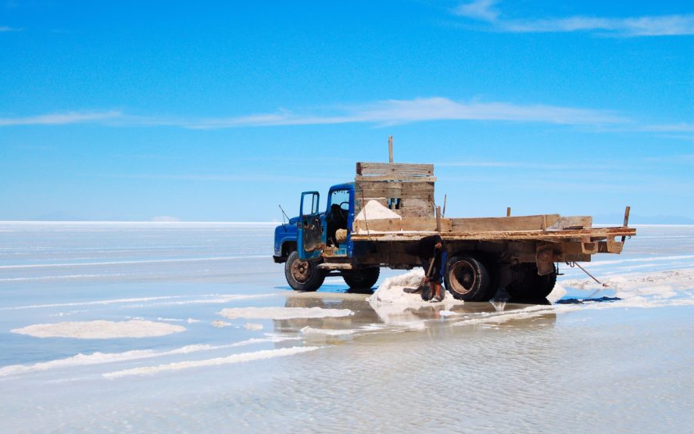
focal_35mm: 65
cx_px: 345
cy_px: 218
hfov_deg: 31.5
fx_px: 1229
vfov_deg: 20.0
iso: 200
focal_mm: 42
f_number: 13
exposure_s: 1/640
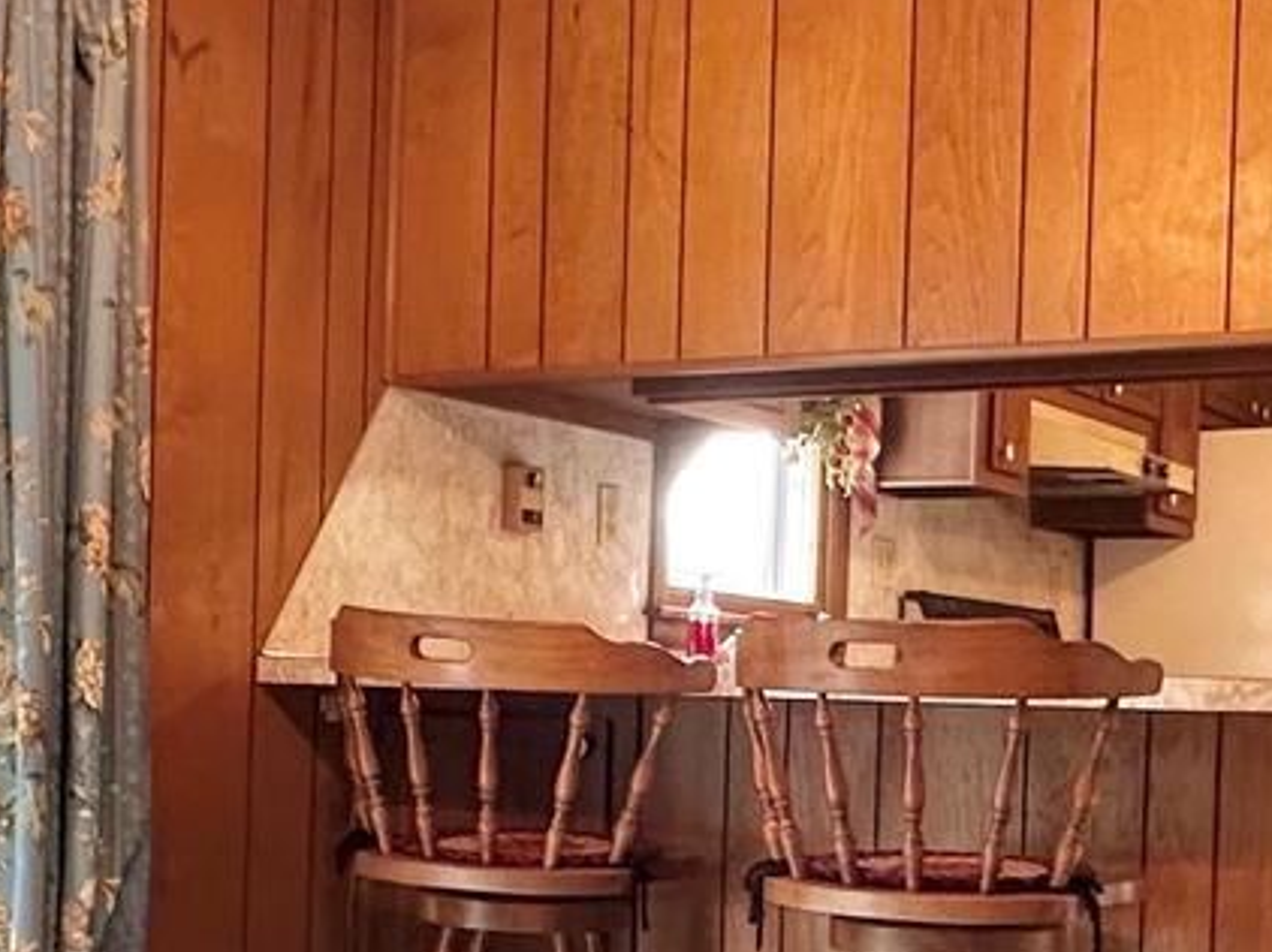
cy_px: 783
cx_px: 778
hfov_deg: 28.5
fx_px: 2497
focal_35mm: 68
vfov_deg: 21.3
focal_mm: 2.22
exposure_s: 1/60
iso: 160
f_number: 2.2
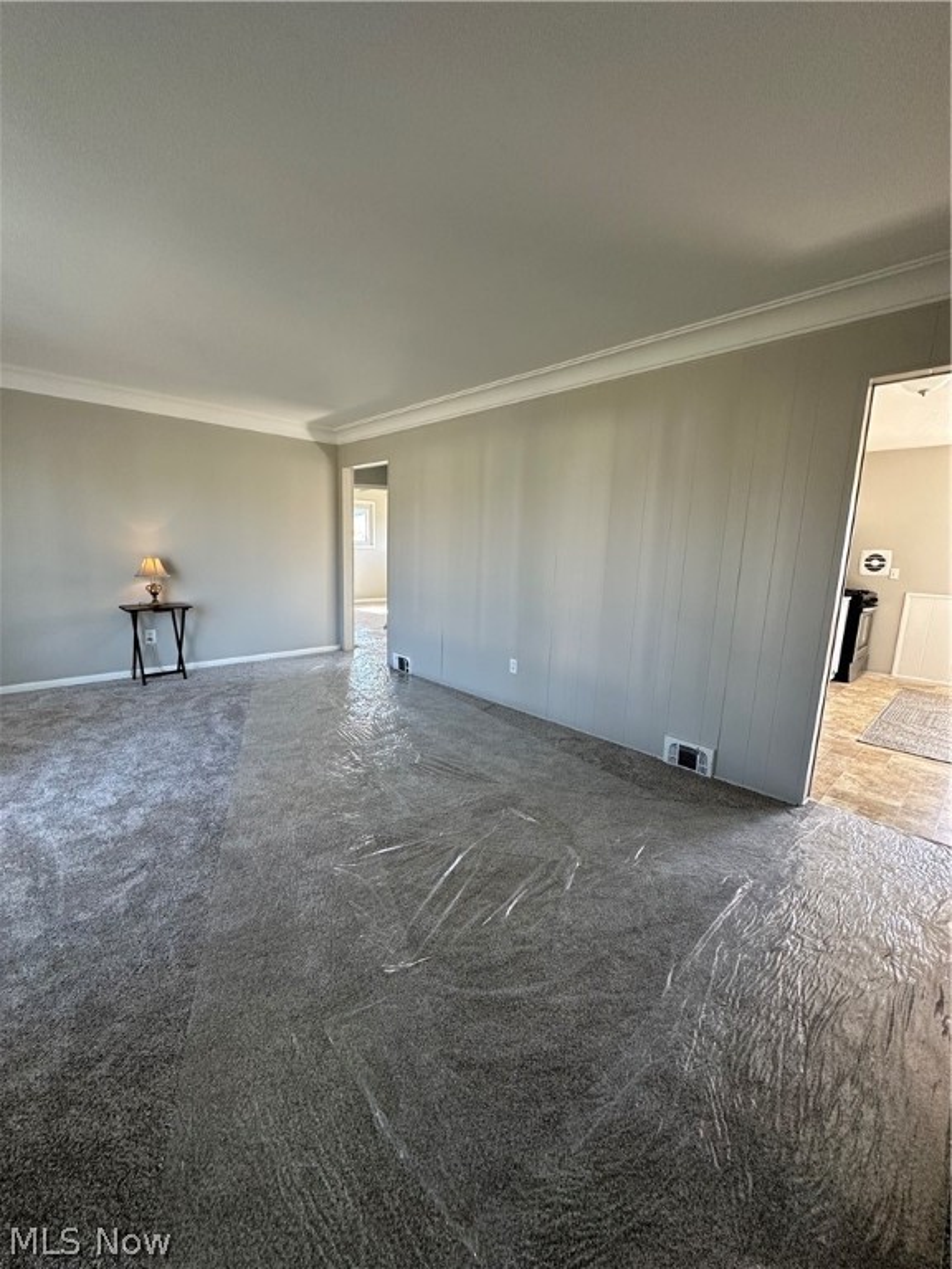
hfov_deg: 85.7
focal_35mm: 14
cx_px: 476
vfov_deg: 102.1
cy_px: 634
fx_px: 513
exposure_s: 1/99
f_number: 2.2
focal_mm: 2.22
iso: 200
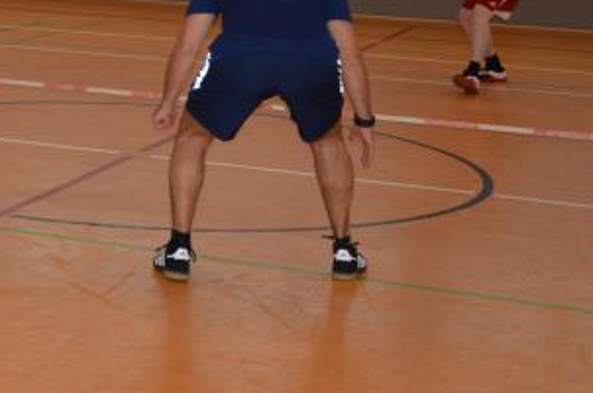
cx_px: -90
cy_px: -59
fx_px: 1633
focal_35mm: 99
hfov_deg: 19.5
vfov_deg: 13.4
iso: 250
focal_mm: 25
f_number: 4
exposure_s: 1/125
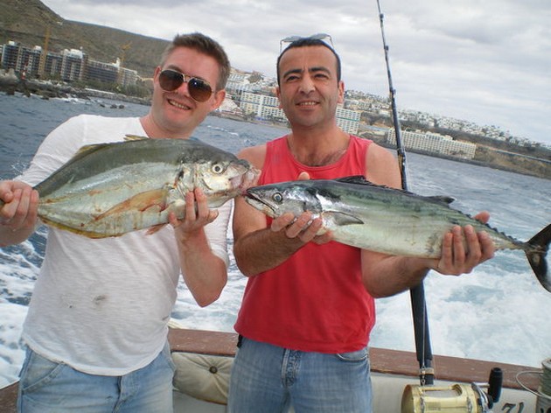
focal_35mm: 36
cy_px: 206
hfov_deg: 51.4
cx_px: 276
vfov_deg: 39.6
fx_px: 573
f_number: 4.6
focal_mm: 6.3
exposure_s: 1/250
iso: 50
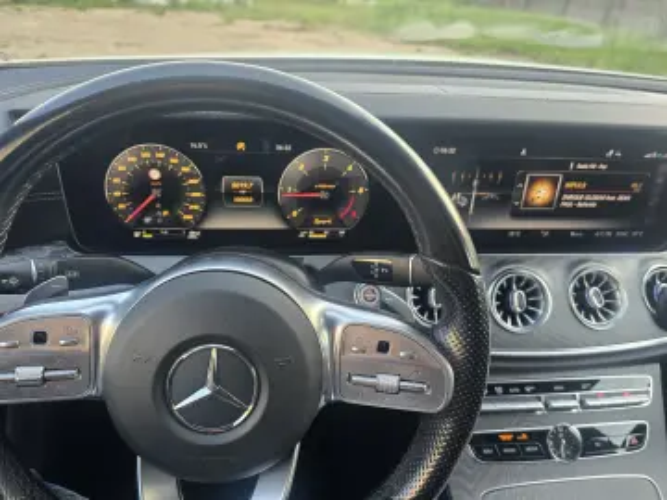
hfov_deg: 73.9
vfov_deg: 58.9
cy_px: 250
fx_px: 443
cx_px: 334
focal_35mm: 23
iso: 64
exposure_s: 1/55
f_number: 1.7
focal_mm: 6.3
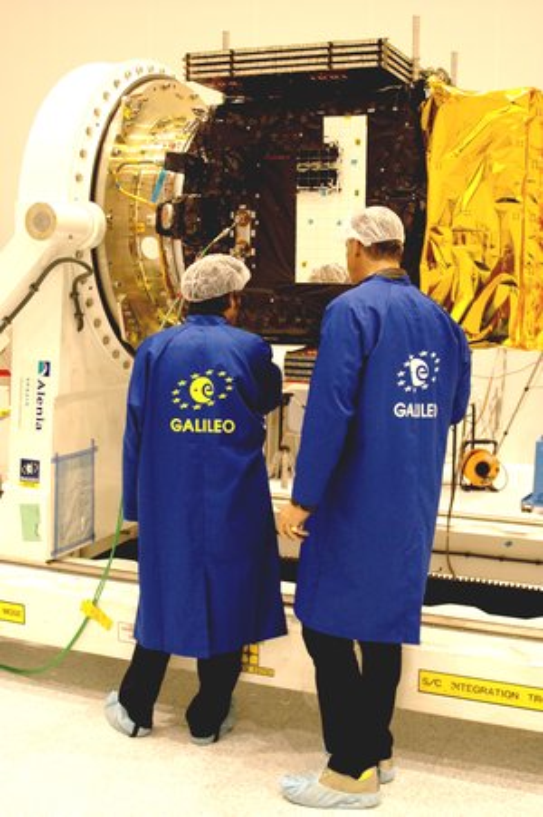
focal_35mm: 42
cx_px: 272
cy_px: 408
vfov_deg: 46.4
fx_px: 952
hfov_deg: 31.8
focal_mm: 28
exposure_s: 1/60
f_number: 4
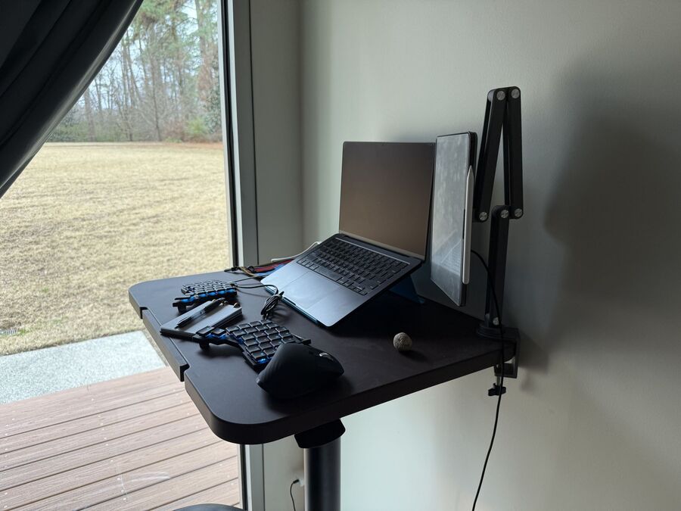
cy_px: 256
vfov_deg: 56.8
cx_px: 340
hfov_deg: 71.6
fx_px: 472
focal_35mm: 24
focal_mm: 6.76
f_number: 1.78
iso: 100
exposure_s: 1/120
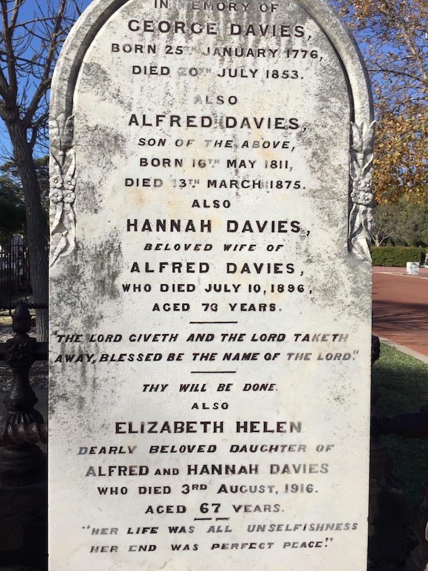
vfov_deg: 56.7
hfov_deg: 44.1
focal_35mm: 32
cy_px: 257
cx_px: 206
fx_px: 528
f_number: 2.2
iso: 32
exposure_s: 1/2475
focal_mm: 4.15
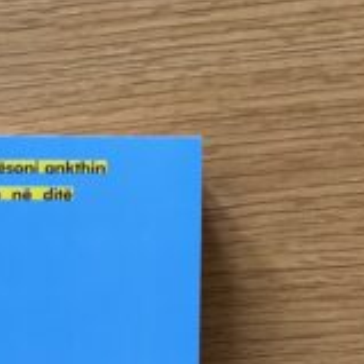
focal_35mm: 79
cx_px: -53
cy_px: 500
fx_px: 940
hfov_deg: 20.7
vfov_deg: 19.8
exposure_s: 1/85
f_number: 1.5
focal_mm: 5.7
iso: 125
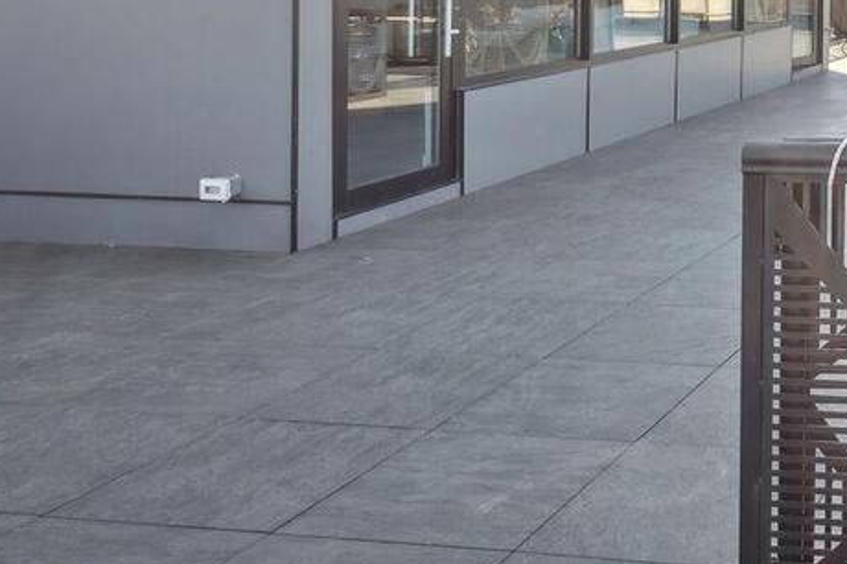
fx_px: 1105
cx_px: 1022
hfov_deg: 33.8
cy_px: -90
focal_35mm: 47
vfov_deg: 25.9
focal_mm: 15
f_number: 9
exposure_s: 1/100
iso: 100
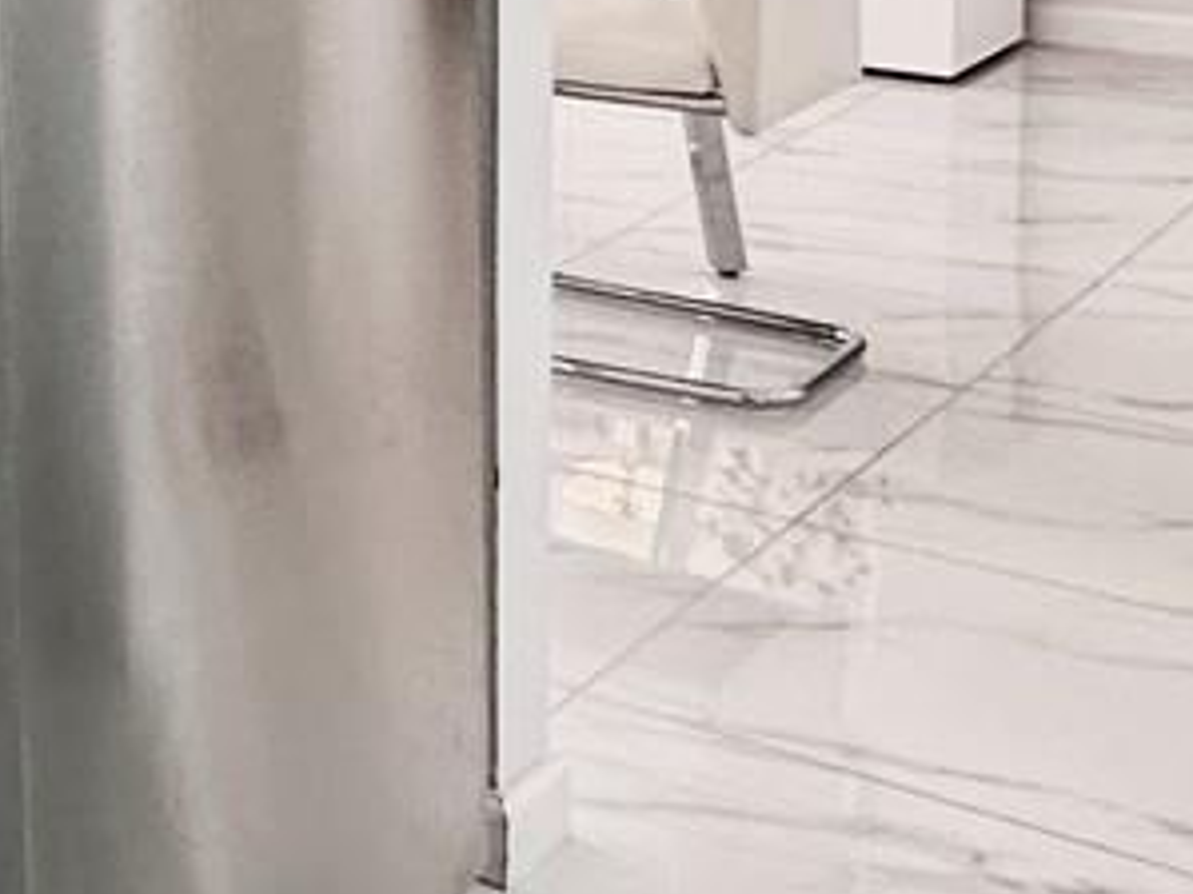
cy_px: -160
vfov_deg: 18.6
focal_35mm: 75
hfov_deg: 20.2
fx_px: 2584
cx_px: -842
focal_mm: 2.22
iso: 200
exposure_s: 1/120
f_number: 2.2
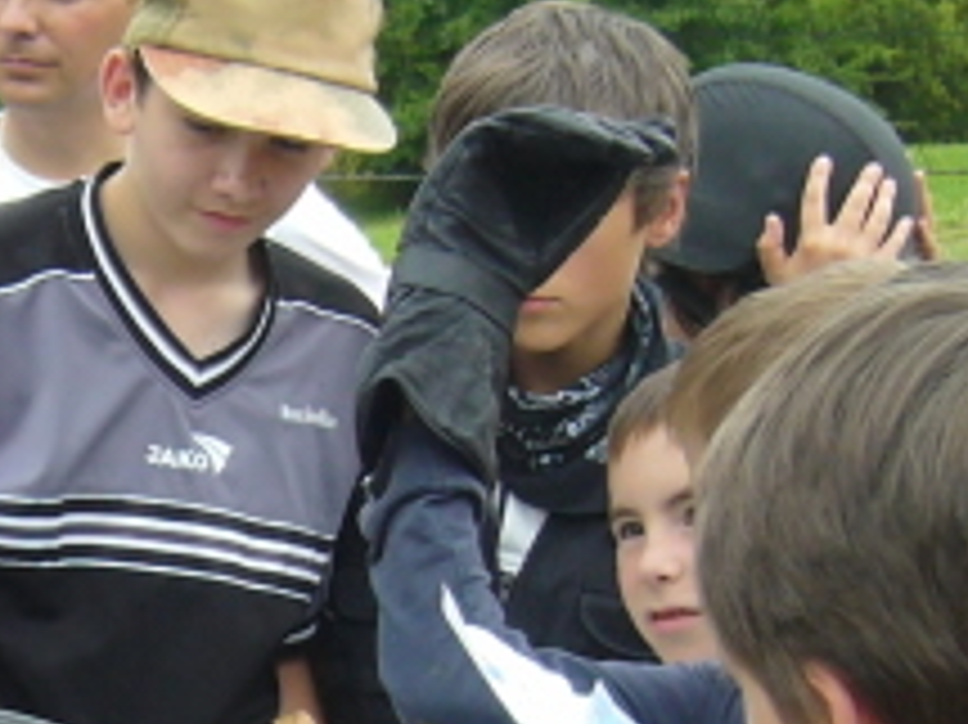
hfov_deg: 11.8
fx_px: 4584
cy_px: 679
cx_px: -185
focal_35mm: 164
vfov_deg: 9.0
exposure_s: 1/500
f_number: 3
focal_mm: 6.6
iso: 100
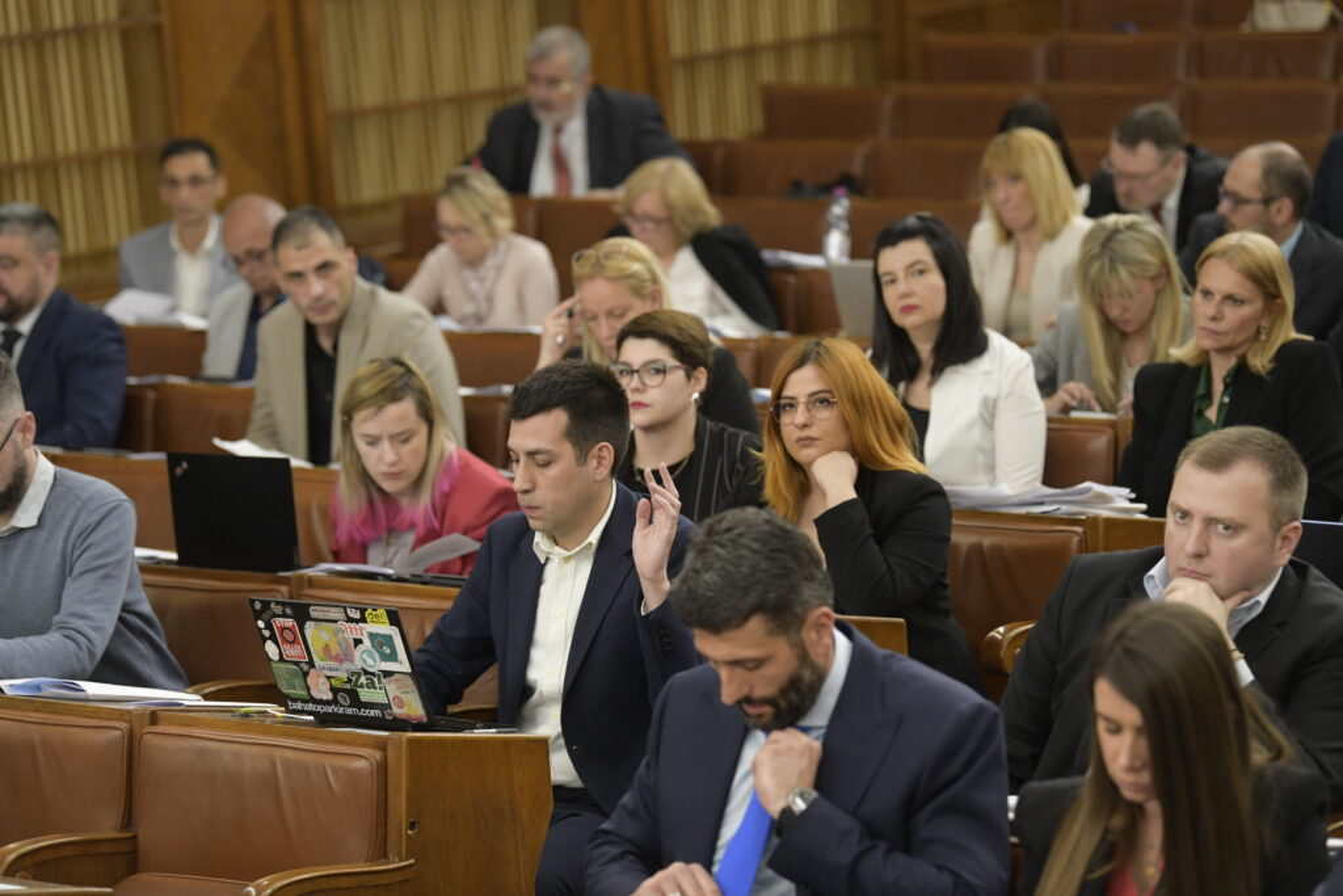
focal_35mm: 112
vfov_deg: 12.2
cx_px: 672
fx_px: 4179
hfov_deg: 18.3
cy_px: 448
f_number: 3.2
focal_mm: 112
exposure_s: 1/250
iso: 2000
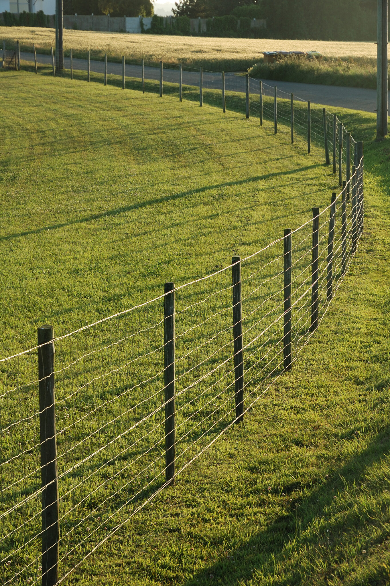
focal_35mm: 105
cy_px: 293
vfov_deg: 19.5
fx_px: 1709
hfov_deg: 13.0
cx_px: 195
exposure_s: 1/125
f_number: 9
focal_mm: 70
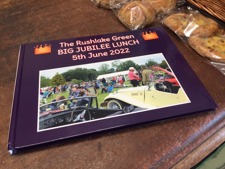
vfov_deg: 48.2
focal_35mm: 29
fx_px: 188
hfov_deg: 61.7
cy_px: 84
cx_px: 112
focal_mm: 4.15
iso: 40
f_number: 2.2
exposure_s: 1/50
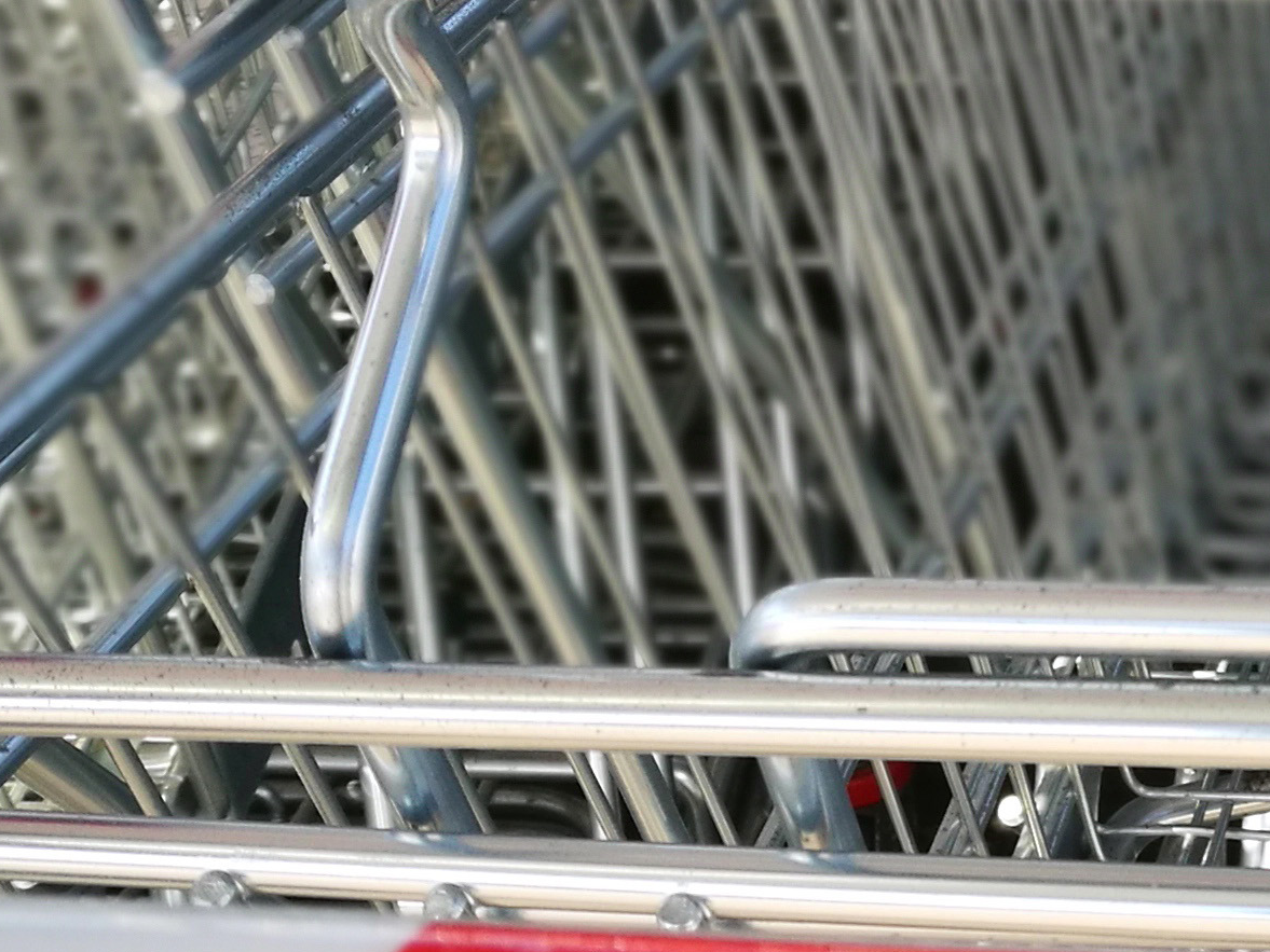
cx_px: 1524
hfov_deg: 20.2
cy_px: 86
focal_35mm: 91
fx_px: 3339
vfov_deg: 16.0
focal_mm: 4.5
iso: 50
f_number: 7.1
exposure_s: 1/157
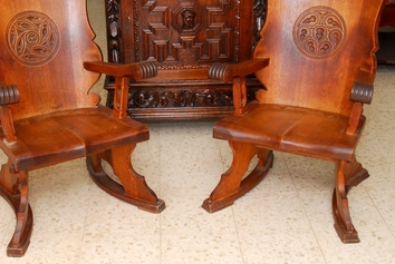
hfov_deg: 32.8
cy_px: 107
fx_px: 670
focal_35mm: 61
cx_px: 181
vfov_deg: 22.3
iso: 320
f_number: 7.1
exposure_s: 1/80
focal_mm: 32
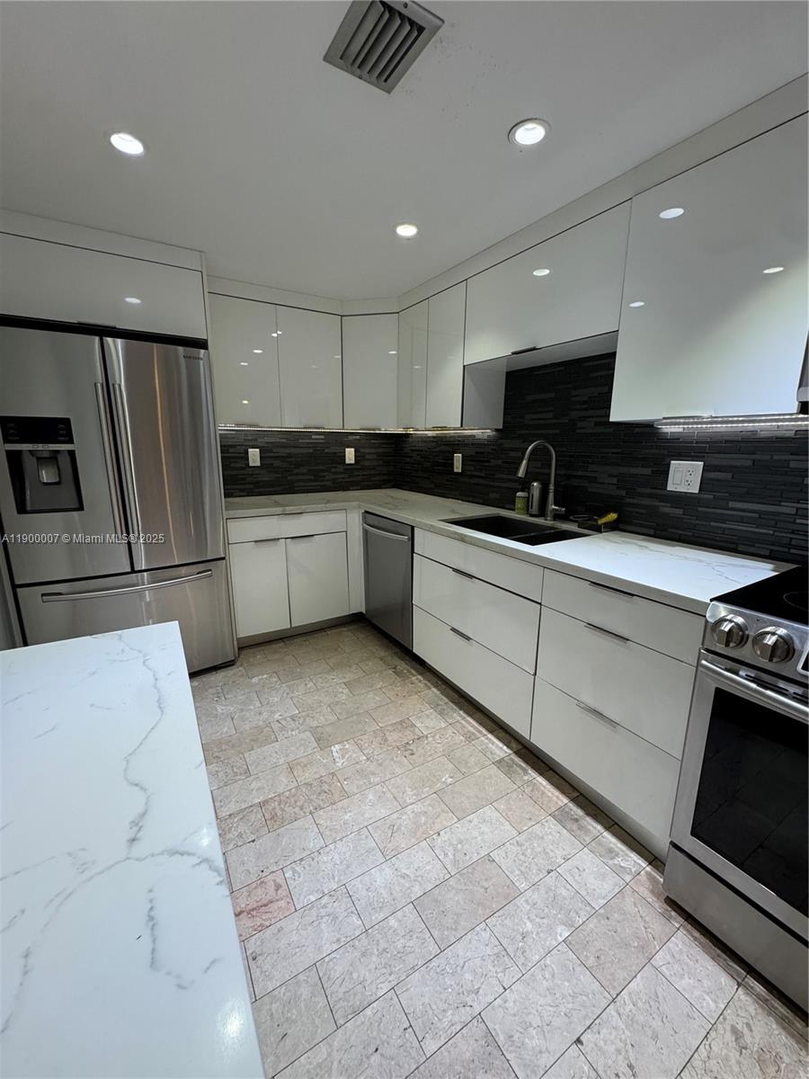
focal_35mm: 14
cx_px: 404
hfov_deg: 85.7
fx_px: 436
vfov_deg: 102.1
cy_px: 540
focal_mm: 2.22
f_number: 2.2
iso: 250
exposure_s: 1/120
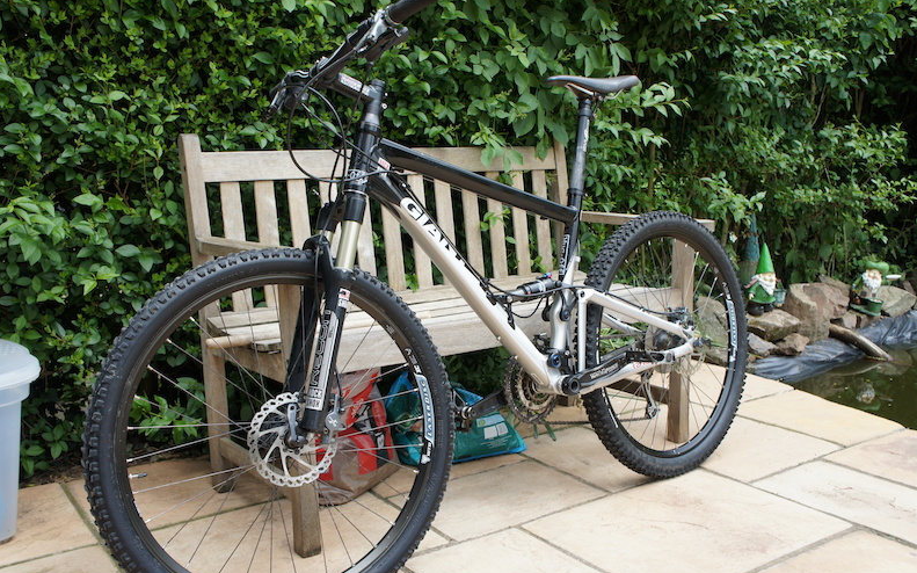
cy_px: 292
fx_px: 850
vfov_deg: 37.3
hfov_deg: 56.7
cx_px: 463
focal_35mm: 34
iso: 200
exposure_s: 1/125
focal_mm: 22
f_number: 7.1
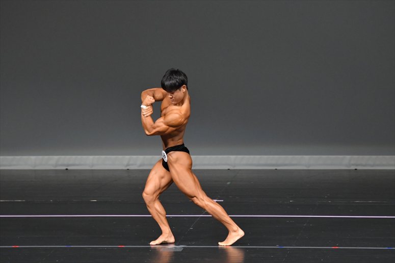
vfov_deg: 4.6
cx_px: 198
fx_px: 3290
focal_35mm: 300
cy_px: 132
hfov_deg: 6.9
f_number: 5.6
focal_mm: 200
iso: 4000
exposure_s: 1/400
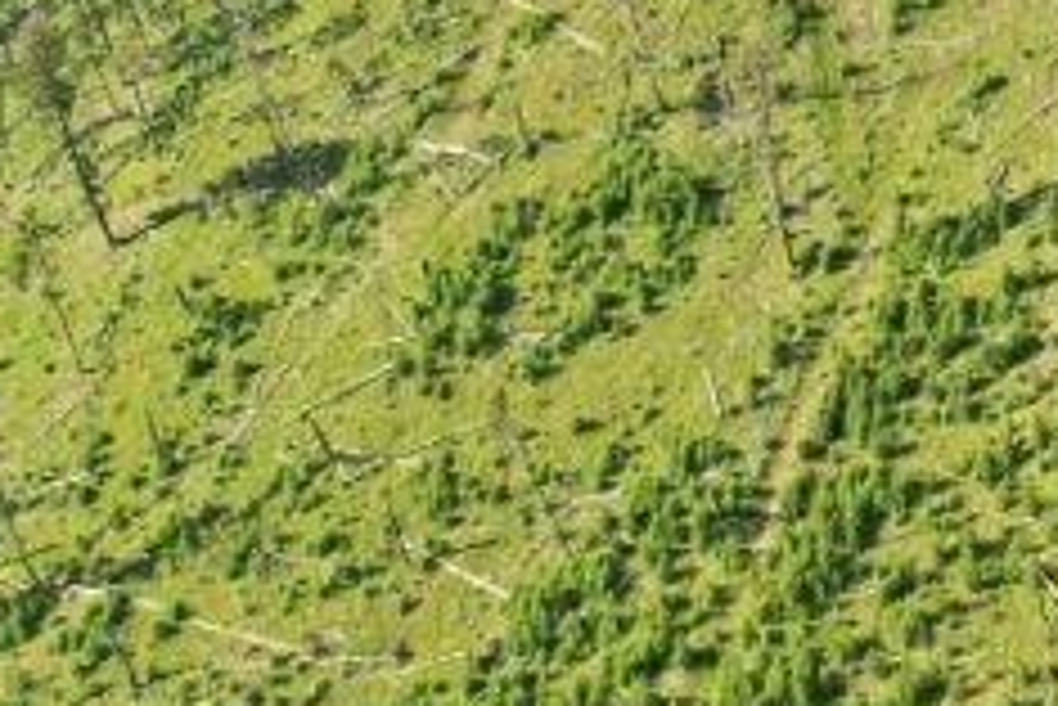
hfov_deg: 15.3
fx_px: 3588
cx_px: 1657
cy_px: -515
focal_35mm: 122
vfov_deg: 10.6
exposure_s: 1/200
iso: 100
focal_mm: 10.26
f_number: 5
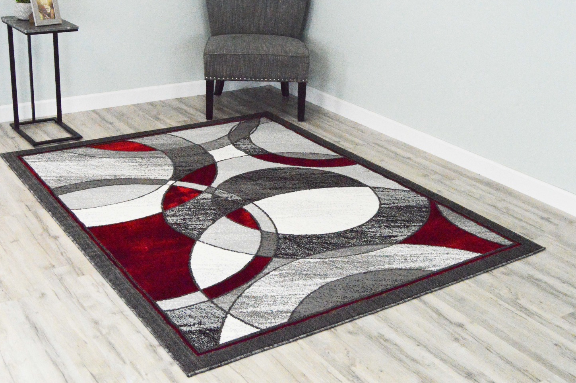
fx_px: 591
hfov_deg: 51.9
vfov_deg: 35.8
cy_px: 169
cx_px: 273
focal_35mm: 37
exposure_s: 1/160
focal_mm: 22
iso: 6400
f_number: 6.3
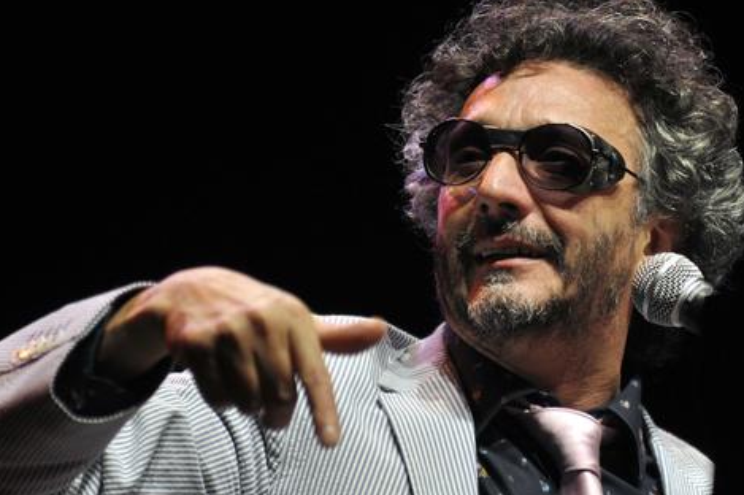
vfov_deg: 3.6
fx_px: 7930
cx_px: 393
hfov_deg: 5.4
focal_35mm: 384
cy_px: 259
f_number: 2.8
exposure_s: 1/350
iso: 640
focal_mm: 200
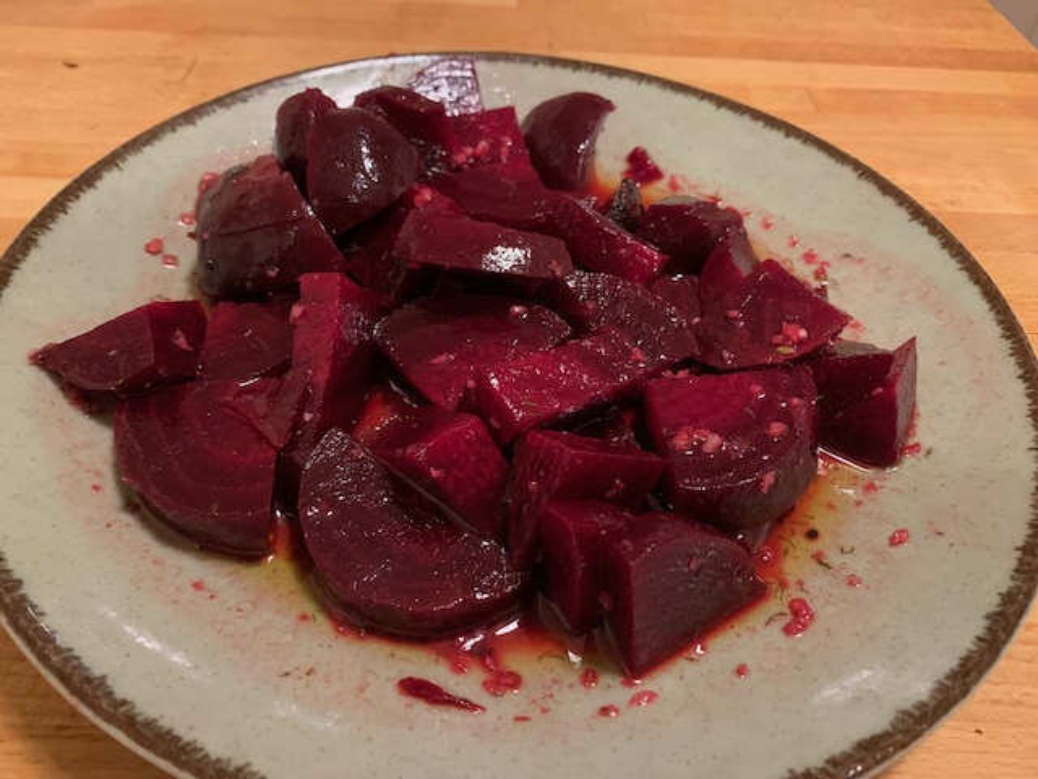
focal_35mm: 26
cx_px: 519
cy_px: 390
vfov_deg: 53.1
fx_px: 780
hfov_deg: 67.3
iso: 640
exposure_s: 1/30
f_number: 1.8
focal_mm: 4.25
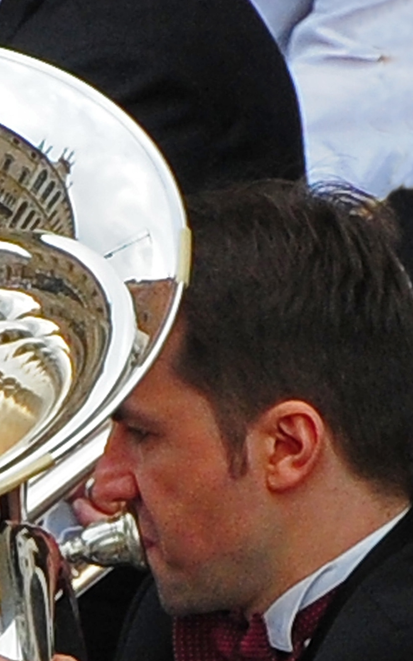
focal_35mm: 461
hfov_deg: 2.8
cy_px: 331
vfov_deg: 4.6
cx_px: -76
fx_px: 8301
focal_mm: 200
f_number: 5.6
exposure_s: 1/320
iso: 400
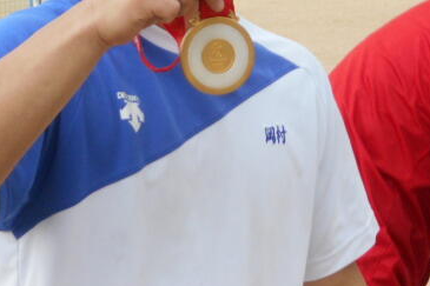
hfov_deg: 8.7
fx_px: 2829
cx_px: 259
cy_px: 9
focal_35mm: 237
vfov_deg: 5.8
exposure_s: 1/250
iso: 250
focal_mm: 23
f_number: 6.5
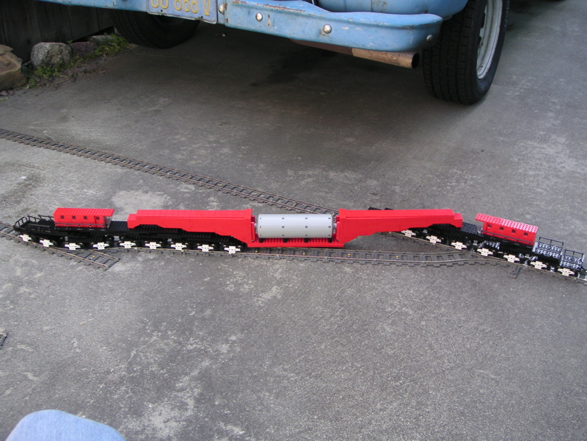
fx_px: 644
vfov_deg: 37.7
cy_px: 220
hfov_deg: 49.0
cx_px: 294
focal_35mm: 38
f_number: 2.8
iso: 50
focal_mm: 6
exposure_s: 1/60
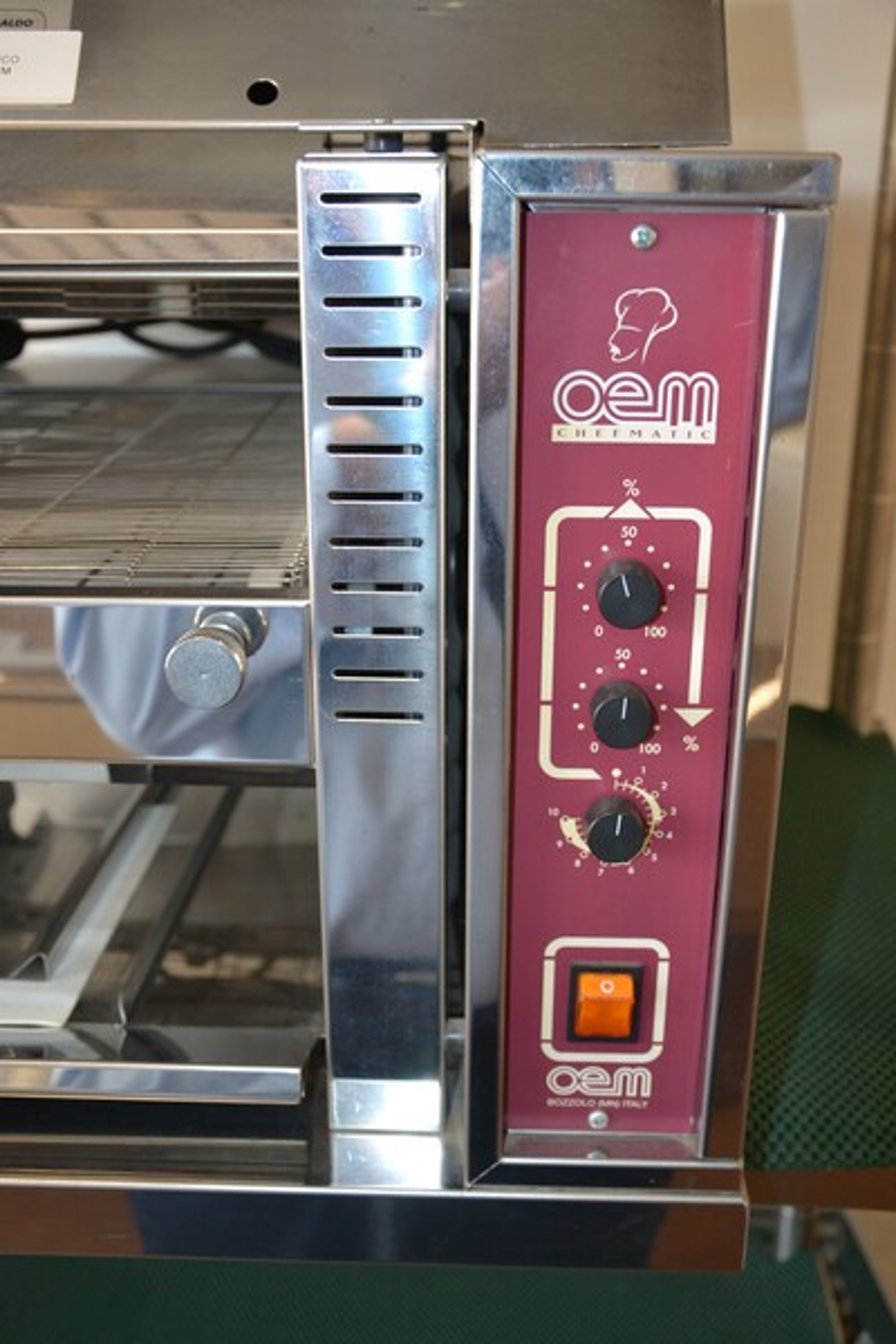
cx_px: 448
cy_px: 672
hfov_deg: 35.5
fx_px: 1400
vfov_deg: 51.3
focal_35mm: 38
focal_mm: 25
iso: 500
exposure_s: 1/30
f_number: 4
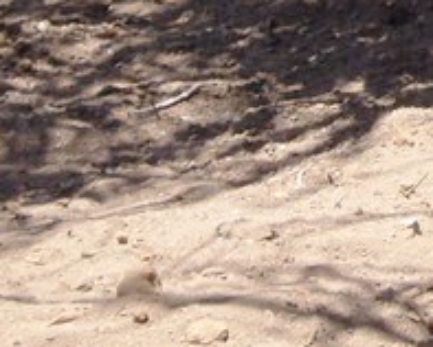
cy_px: -46
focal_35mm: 404
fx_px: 5182
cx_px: 664
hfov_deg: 4.7
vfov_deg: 3.8
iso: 80
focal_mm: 16.8
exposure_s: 1/160
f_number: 5.6
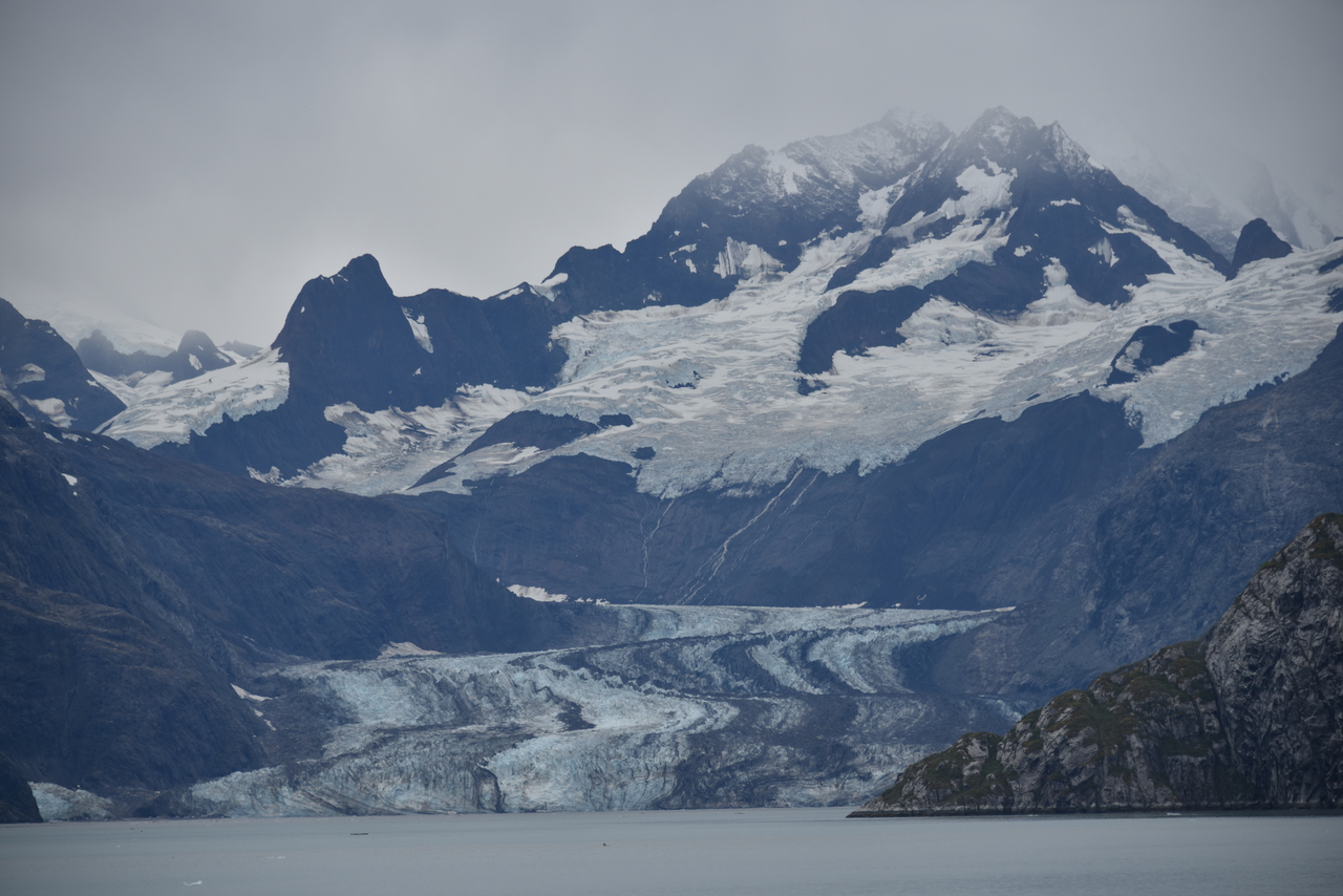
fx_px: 5970
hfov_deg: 12.8
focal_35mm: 160
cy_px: 448
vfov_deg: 8.6
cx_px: 672
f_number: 6.3
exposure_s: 1/320
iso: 100
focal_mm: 160
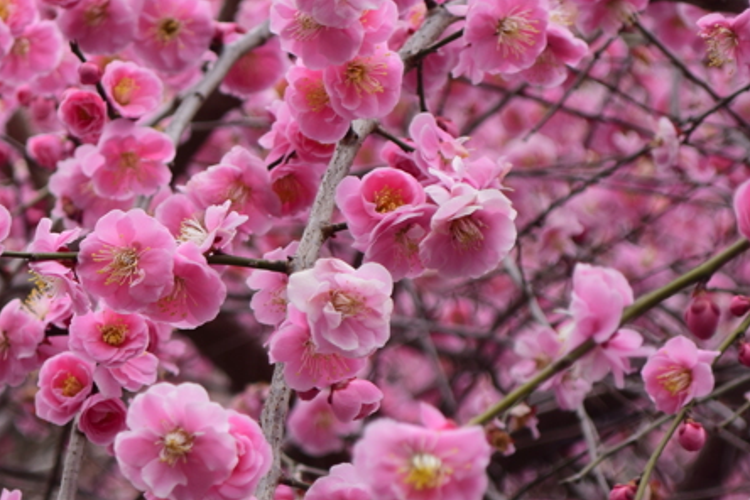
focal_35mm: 190
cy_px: 311
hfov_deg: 10.8
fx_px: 3961
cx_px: 137
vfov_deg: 7.2
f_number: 5.6
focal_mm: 55
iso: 100
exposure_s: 1/125
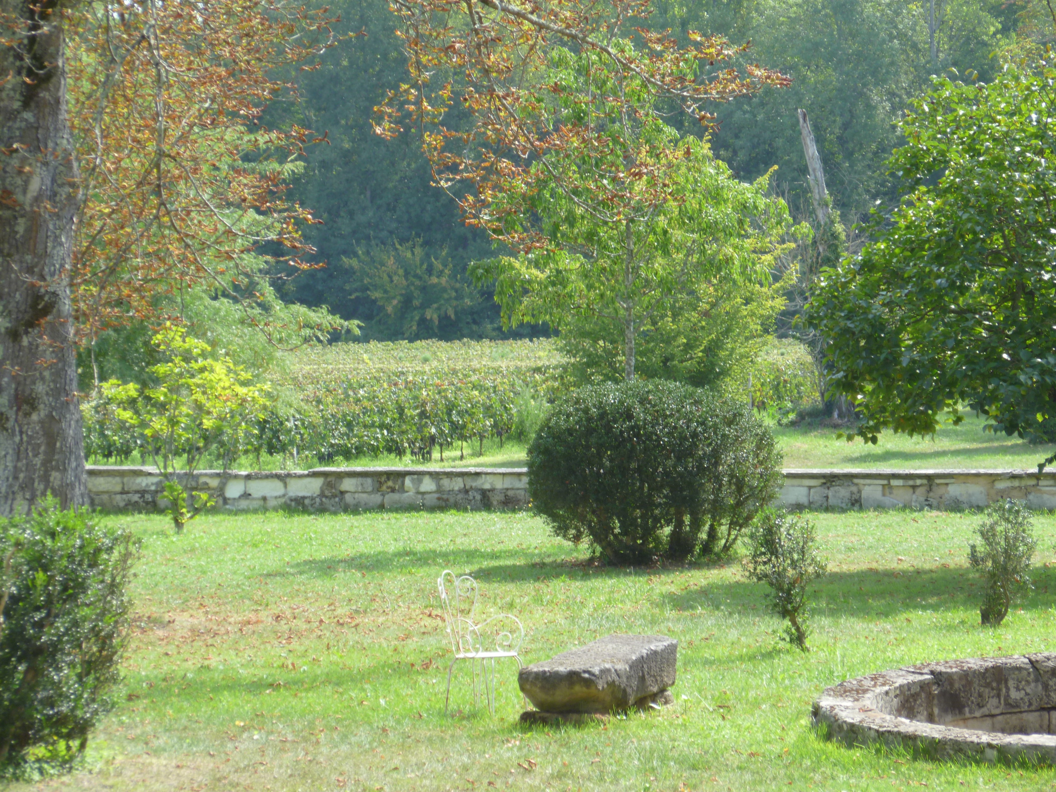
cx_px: 528
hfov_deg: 12.3
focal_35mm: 161
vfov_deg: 9.2
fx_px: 4911
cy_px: 396
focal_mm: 28.7
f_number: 5.3
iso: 100
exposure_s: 1/80
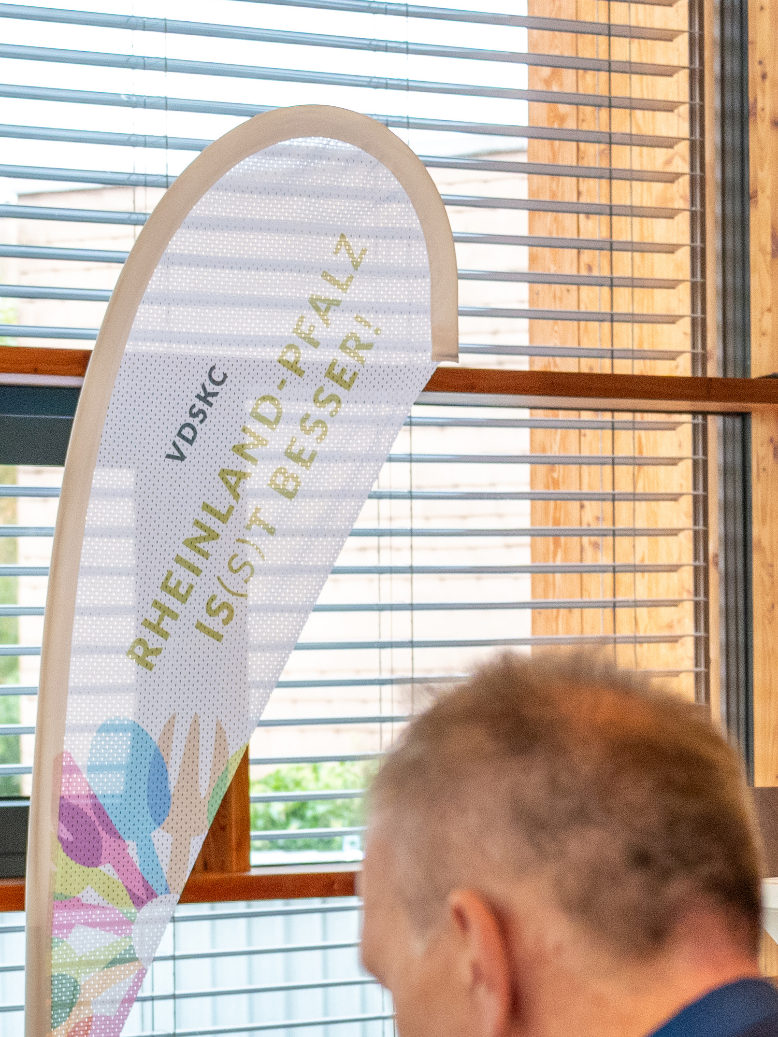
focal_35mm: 187
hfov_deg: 7.9
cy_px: 752
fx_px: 5604
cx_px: -91
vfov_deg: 10.6
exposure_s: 1/125
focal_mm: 50
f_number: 4.5
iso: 1250
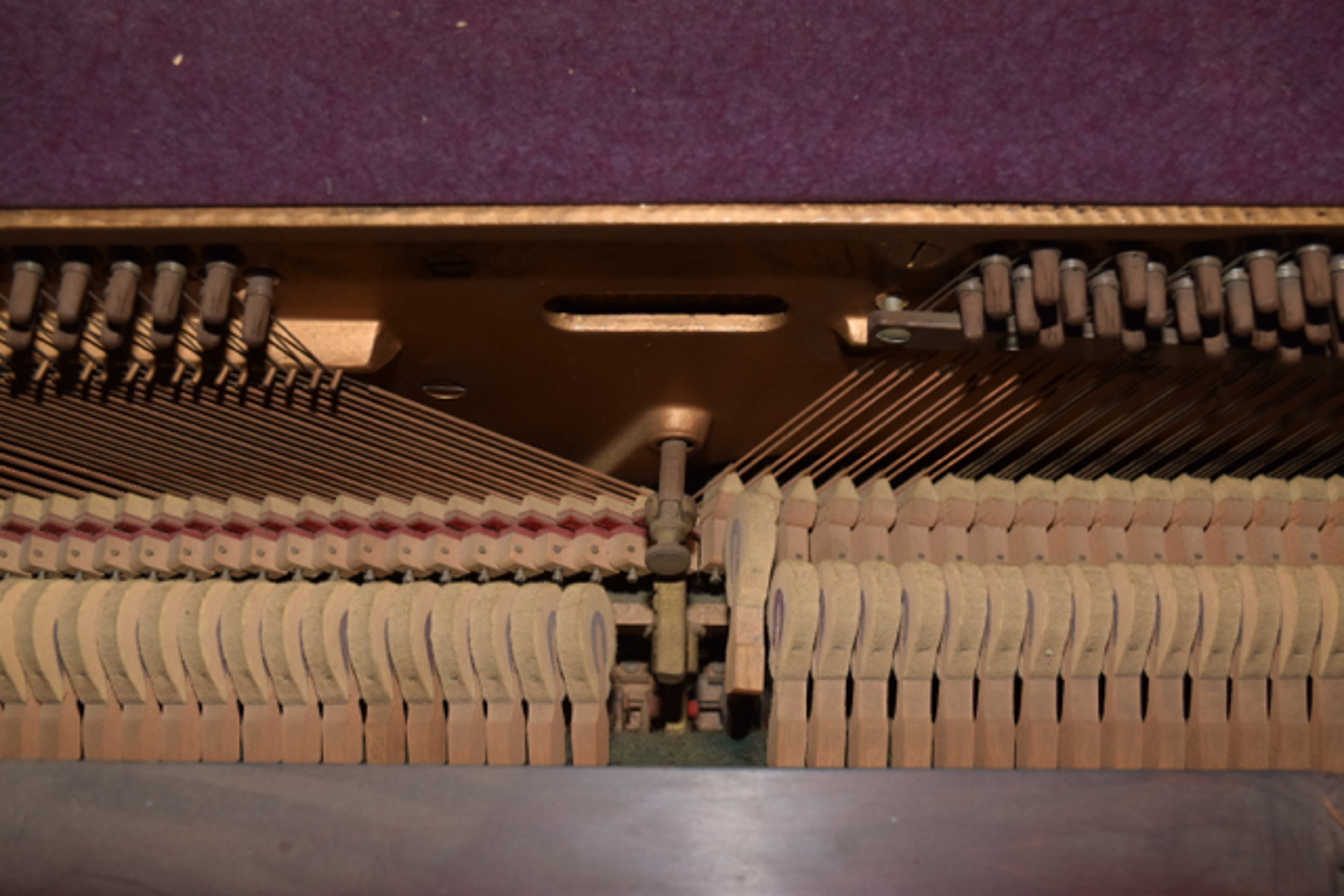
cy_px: 448
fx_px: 1736
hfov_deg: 42.3
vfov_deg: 29.0
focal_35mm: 46
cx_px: 672
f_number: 5.6
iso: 800
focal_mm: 31
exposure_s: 1/125
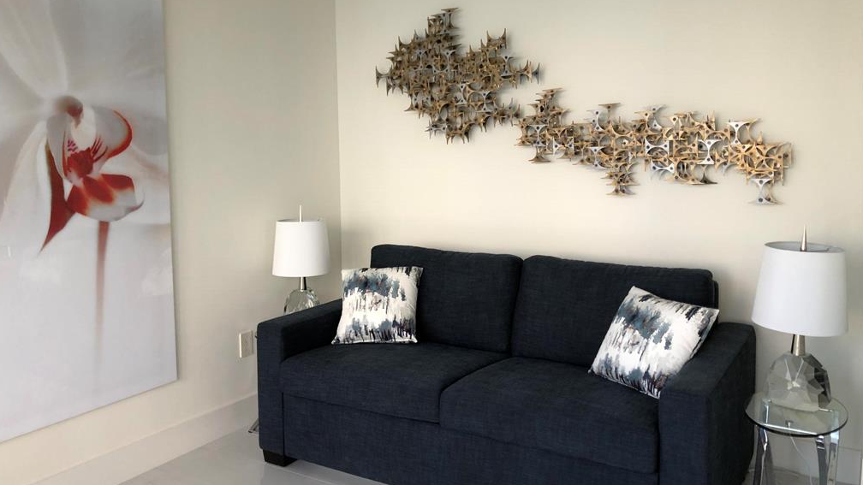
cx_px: 427
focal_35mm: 31
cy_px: 213
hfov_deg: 62.6
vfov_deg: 37.7
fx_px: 709
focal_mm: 3.99
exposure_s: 1/30
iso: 20
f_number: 1.8
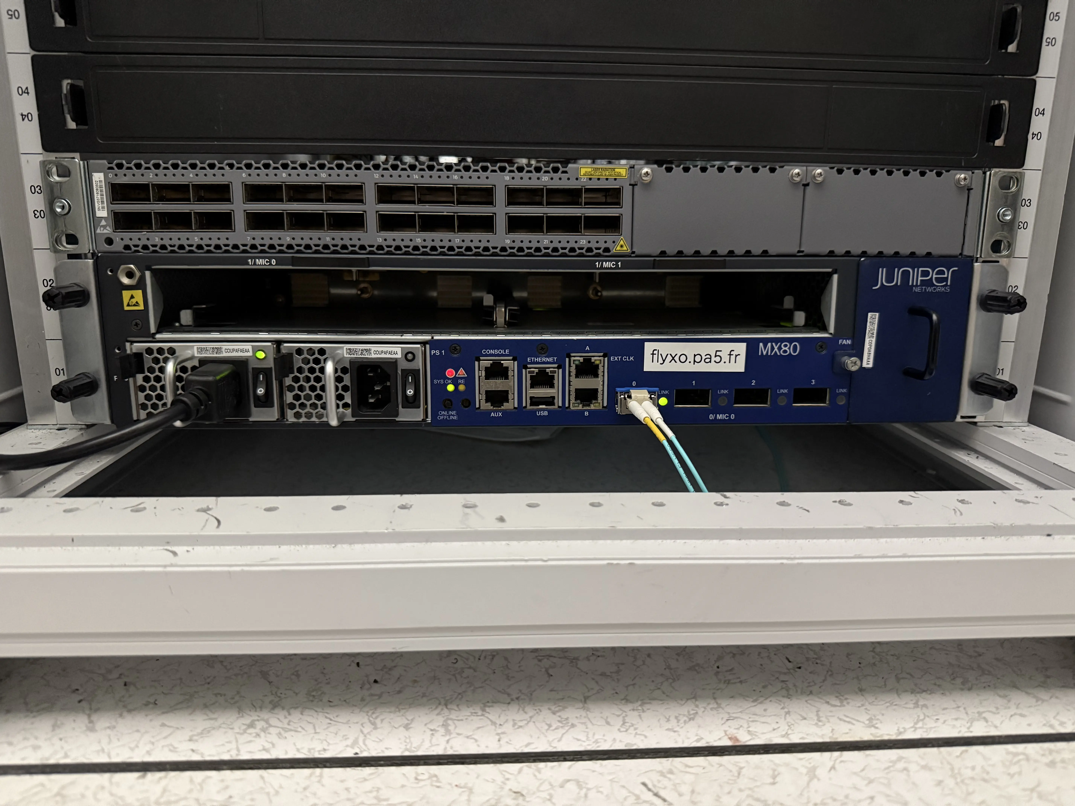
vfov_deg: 56.8
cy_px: 403
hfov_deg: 71.6
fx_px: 745
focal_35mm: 24
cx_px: 538
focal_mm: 6.76
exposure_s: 1/25
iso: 800
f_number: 1.78
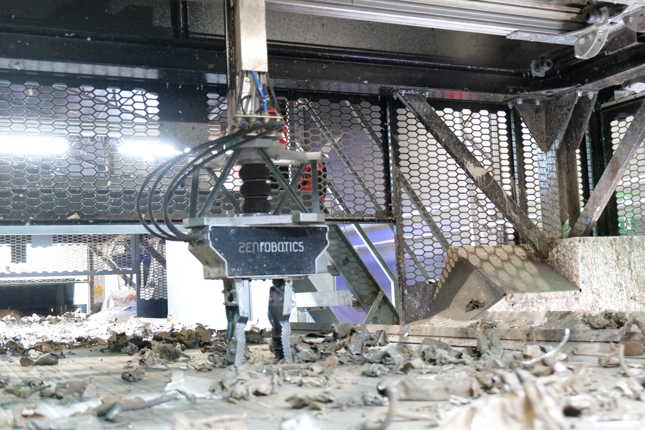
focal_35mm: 45
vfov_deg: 29.9
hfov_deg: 43.6
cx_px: 322
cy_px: 215
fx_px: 806
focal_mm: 45
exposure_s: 1/60
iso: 6400
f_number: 5
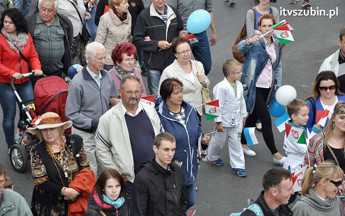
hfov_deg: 13.9
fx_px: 1420
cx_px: 173
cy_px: 114
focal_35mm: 151
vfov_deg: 8.7
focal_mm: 98
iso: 1250
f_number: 7.1
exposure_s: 1/800
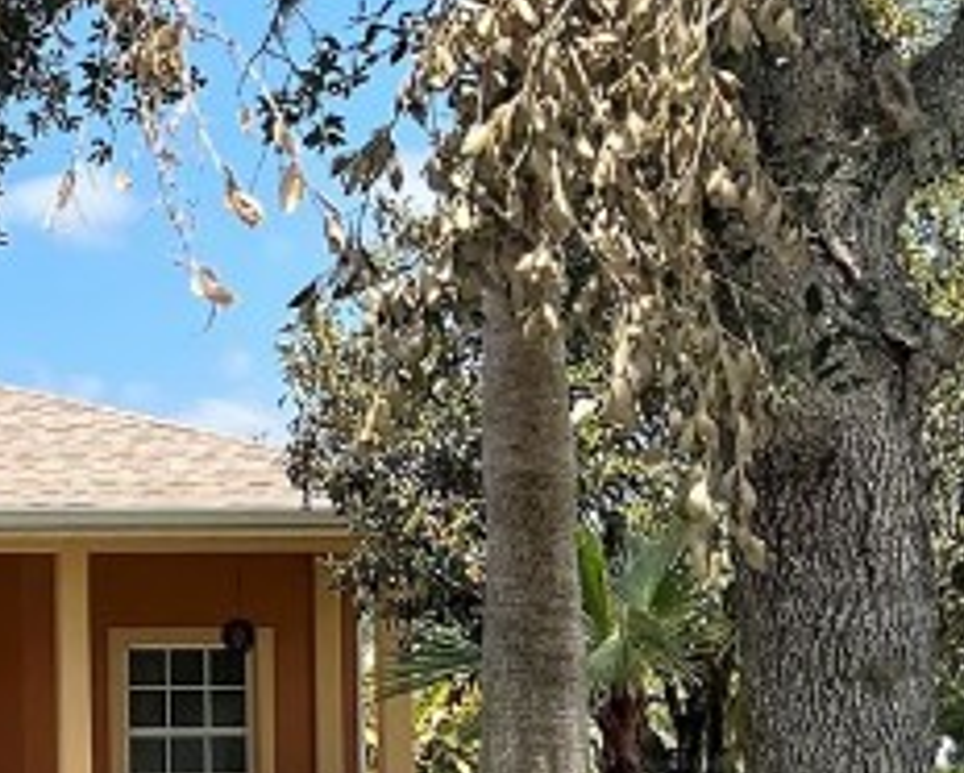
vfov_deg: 13.7
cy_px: 665
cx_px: -449
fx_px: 3198
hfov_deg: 15.8
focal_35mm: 112
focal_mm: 5.7
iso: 50
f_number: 1.5
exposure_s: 1/2404
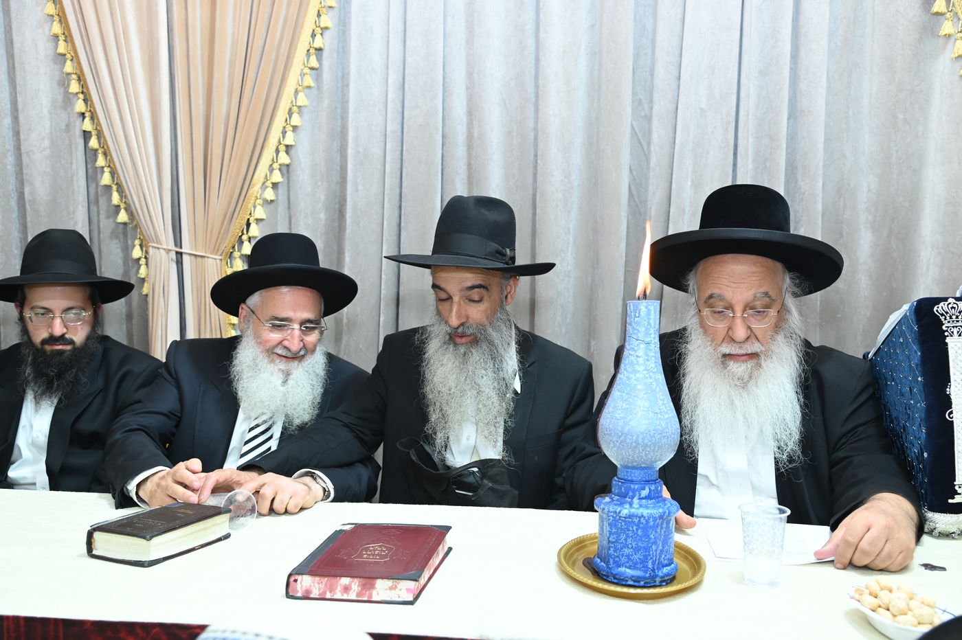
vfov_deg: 35.0
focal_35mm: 38
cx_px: 481
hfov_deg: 50.7
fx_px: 1015
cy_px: 320
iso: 1600
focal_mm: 38
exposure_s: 1/160
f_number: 5
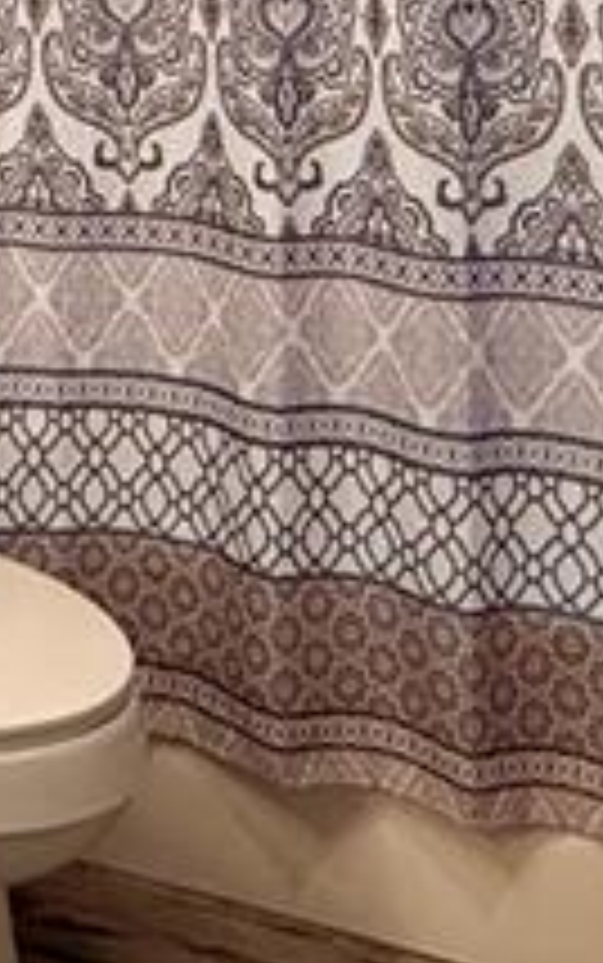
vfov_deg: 24.7
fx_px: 1864
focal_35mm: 71
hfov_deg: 17.5
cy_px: -333
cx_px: -135
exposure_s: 1/120
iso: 320
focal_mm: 2.22
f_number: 2.2
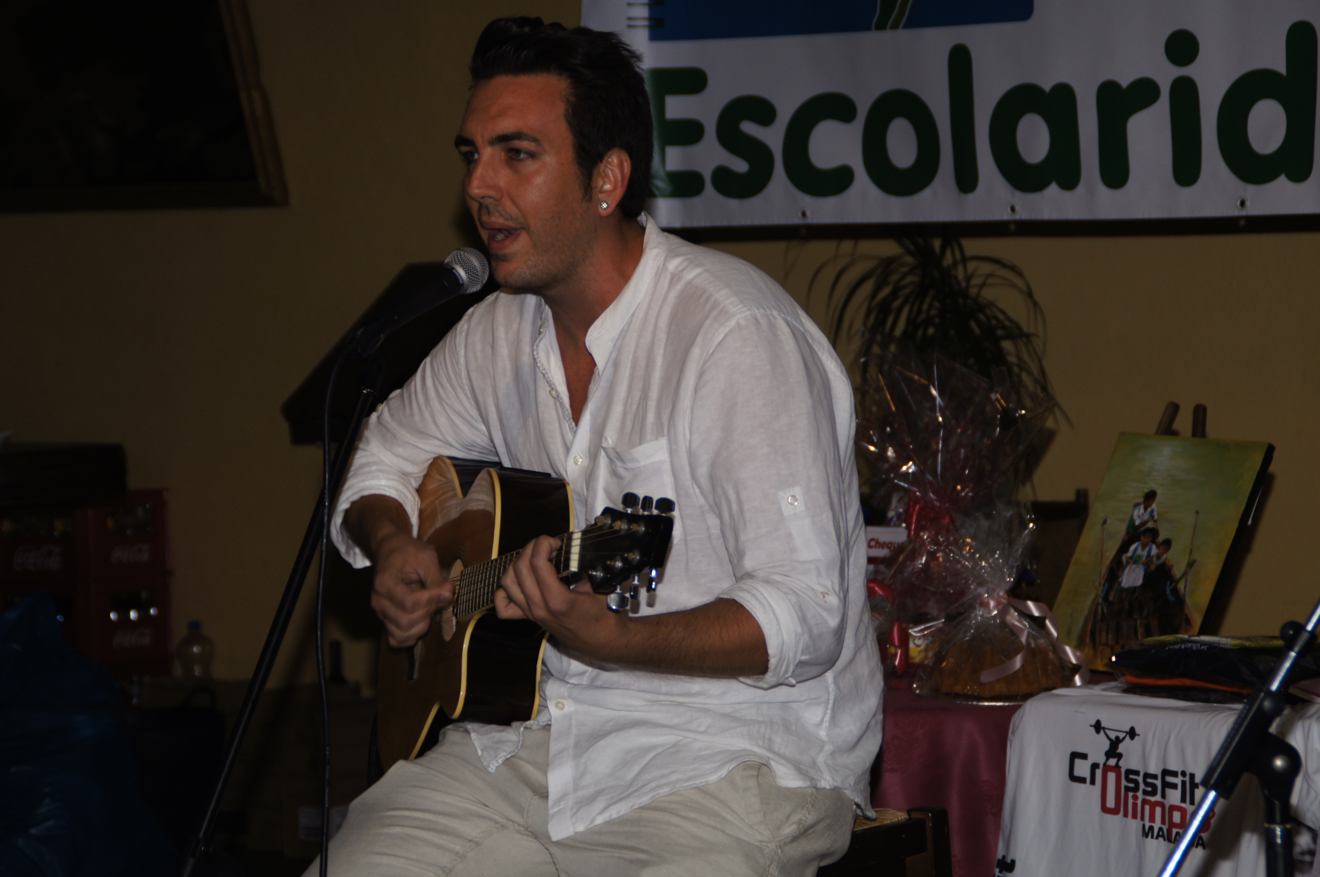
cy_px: 438
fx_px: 4945
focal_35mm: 135
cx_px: 660
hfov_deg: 15.2
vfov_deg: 10.1
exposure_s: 1/160
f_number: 5.6
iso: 100
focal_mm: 90
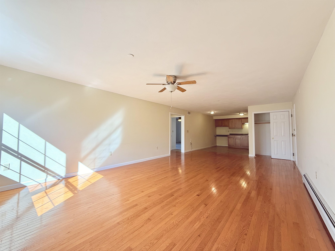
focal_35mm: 14
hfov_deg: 102.1
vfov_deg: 85.7
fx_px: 135
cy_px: 126
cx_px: 168
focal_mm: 2.22
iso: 80
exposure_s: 1/120
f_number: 2.2
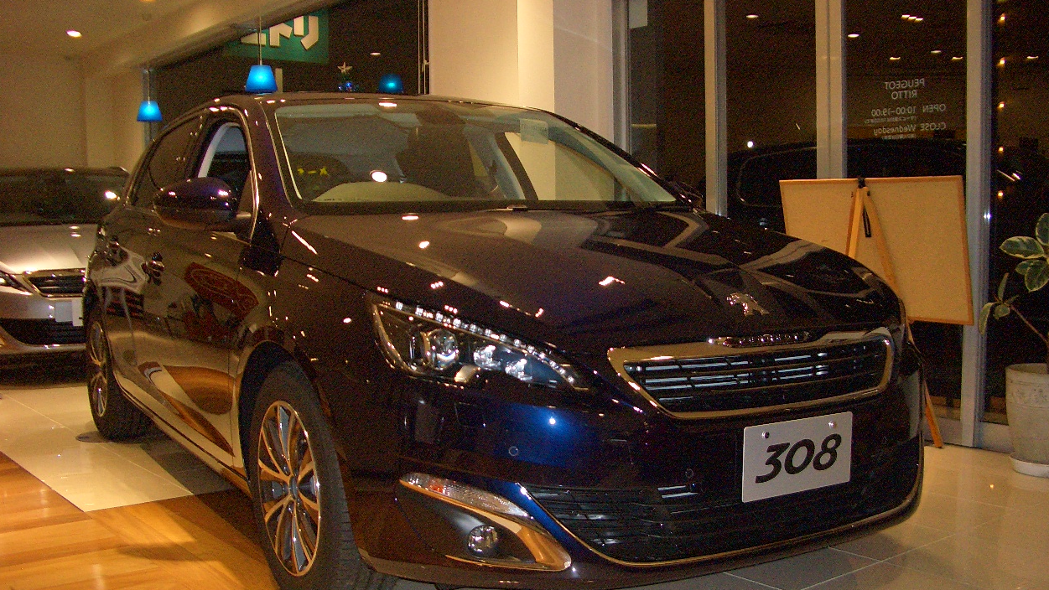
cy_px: 334
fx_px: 1085
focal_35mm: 39
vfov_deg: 30.4
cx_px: 520
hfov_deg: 51.6
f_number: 2.6
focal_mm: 5.8
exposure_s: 1/60
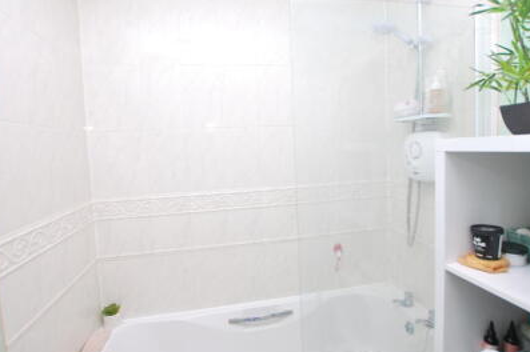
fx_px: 265
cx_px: 263
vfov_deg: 67.3
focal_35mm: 18
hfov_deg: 90.0
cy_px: 167
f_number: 4
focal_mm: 10
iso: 100
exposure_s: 1/60
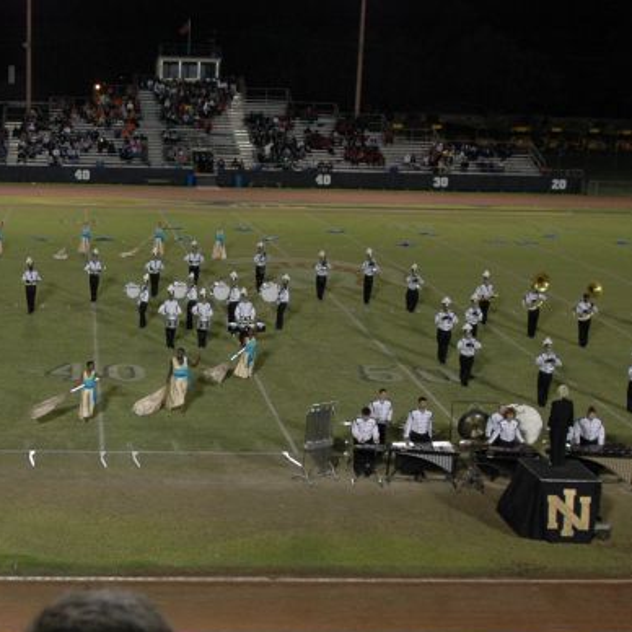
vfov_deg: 30.0
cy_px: 345
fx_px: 1180
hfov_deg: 29.3
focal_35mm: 57
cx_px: 122
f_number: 2.8
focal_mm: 17
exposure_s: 1/60
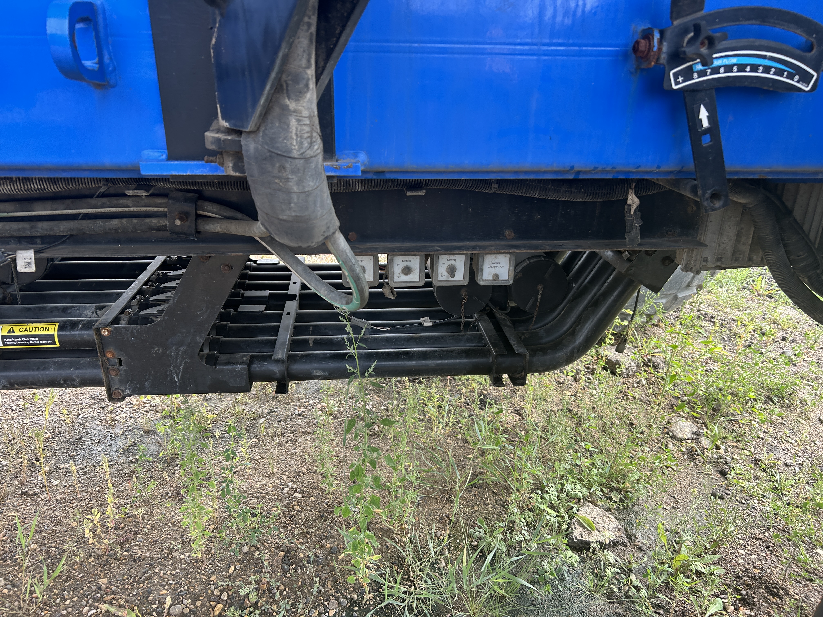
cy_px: 308
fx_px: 618
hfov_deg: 67.3
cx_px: 412
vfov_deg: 53.1
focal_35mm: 26
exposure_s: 1/366
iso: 50
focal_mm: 5.7
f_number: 1.5
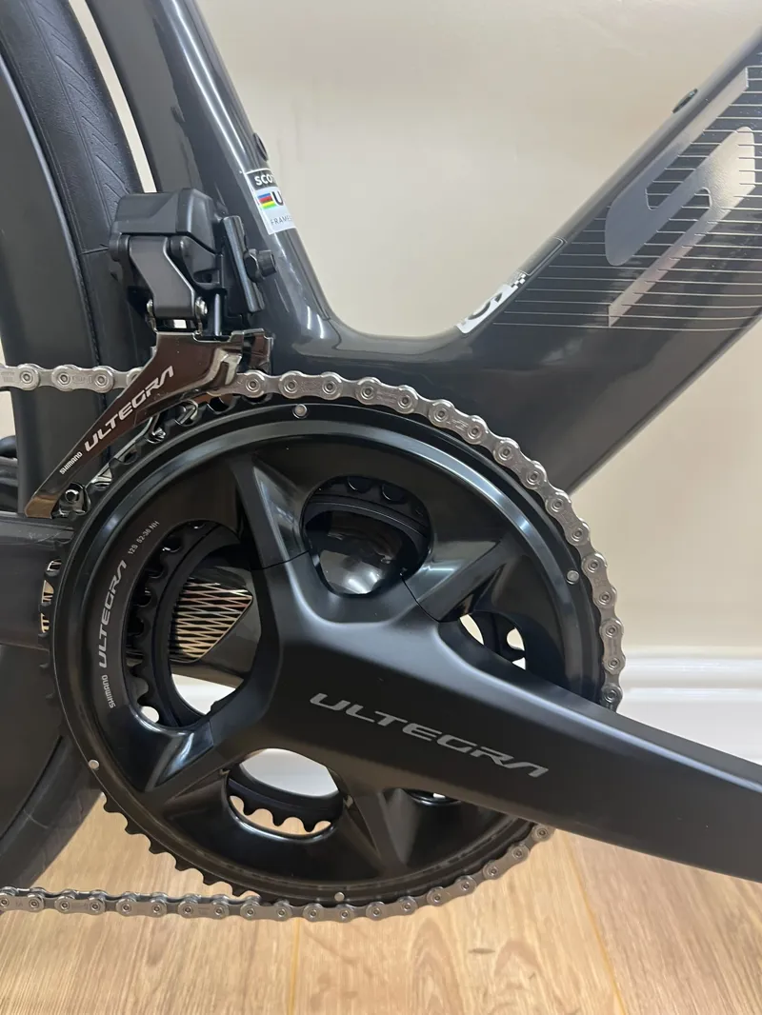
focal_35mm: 26
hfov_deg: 53.1
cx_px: 381
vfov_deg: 67.3
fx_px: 763
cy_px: 508
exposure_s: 1/50
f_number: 1.5
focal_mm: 5.7
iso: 100
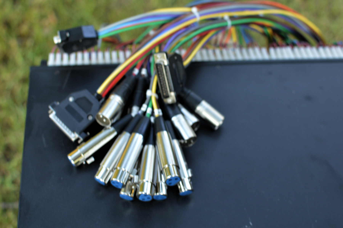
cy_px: 114
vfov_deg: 25.7
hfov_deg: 37.9
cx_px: 172
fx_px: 500
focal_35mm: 52
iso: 450
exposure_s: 1/60
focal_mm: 35
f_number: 4
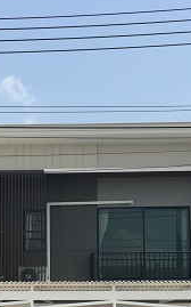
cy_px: 282
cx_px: 57
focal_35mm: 80
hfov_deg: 16.3
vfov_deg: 25.0
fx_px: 667
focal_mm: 4.15
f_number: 2.2
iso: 32
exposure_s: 1/1883
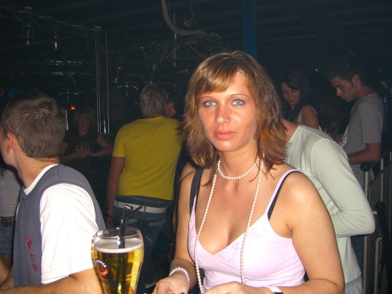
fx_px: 430
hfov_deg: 49.0
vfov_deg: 37.7
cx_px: 196
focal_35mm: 38
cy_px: 147
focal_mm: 7.9
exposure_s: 1/60
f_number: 2.8
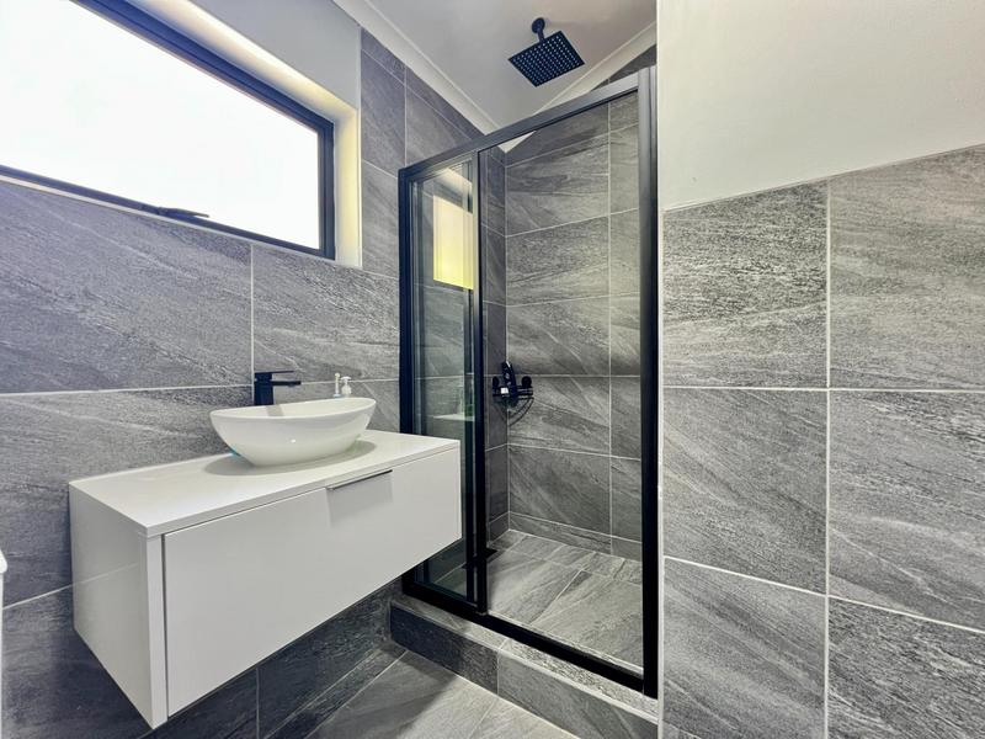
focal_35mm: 13
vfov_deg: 89.9
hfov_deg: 106.2
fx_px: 370
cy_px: 370
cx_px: 492
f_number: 1.8
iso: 400
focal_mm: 1.57
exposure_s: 1/60
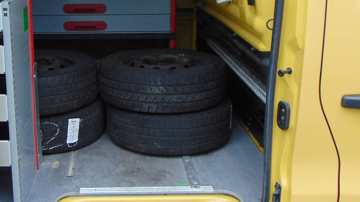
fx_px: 458
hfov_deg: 42.4
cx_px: 123
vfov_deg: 24.8
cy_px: 66
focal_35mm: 48
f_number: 3
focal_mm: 4.5
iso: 80
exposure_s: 1/60
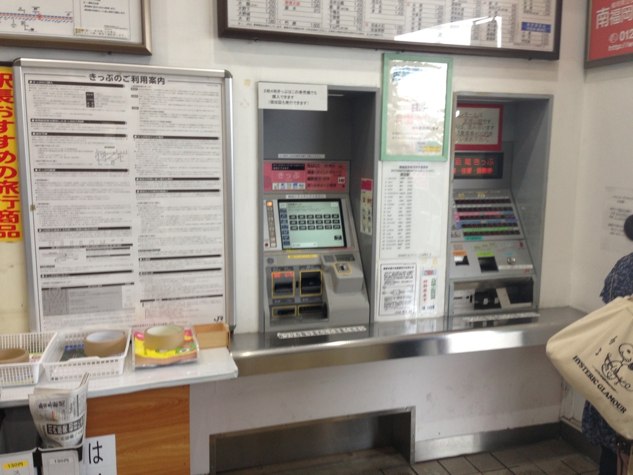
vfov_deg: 42.9
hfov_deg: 55.4
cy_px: 238
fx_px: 603
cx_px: 316
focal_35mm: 33
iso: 64
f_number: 2.4
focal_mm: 4.13
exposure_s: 1/40
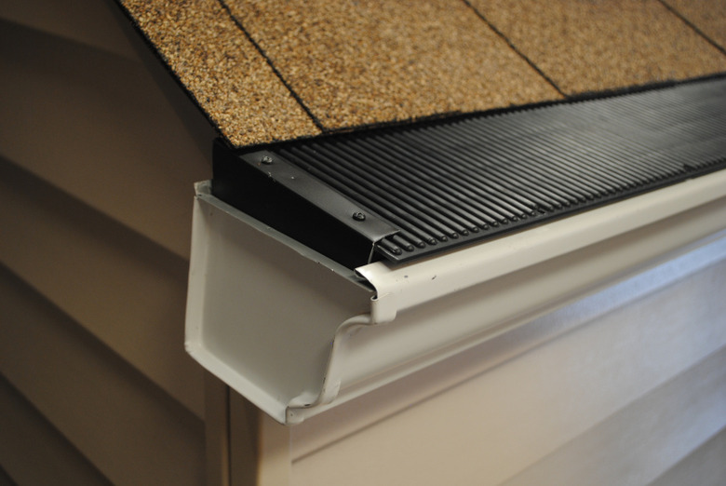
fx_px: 909
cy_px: 243
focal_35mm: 45
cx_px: 363
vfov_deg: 29.9
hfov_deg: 43.6
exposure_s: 1/30
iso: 280
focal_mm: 30
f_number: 4.5
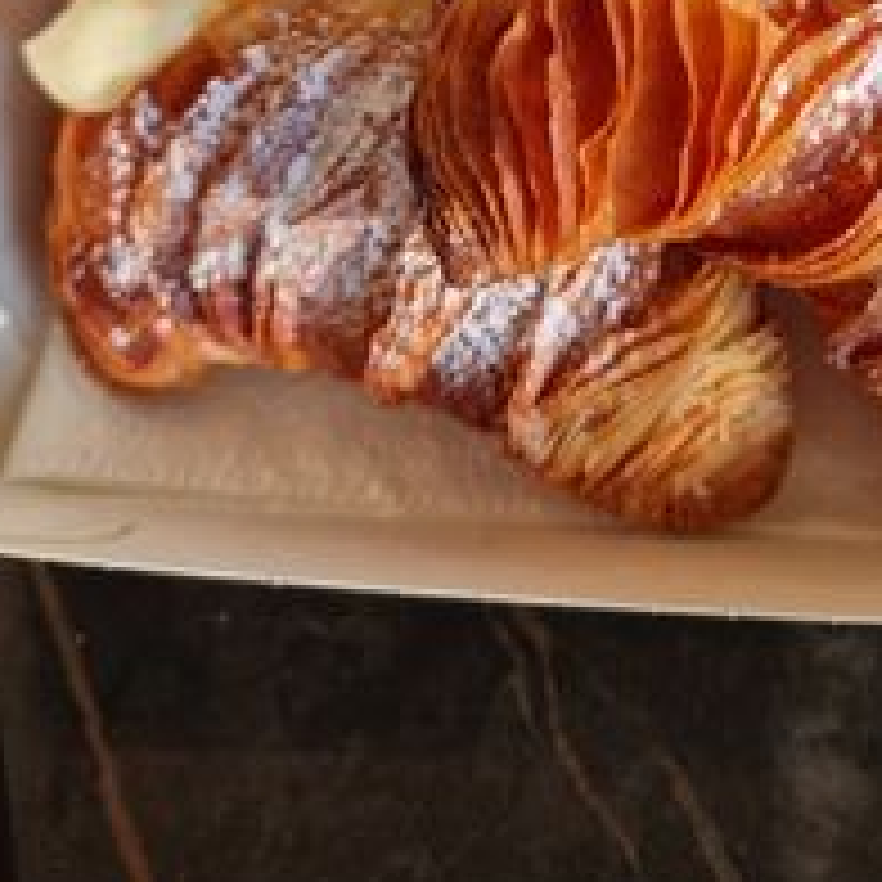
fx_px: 1499
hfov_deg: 32.4
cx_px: 616
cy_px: -38
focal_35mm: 52
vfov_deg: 30.1
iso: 32
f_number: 2
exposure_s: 1/50
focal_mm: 5.9
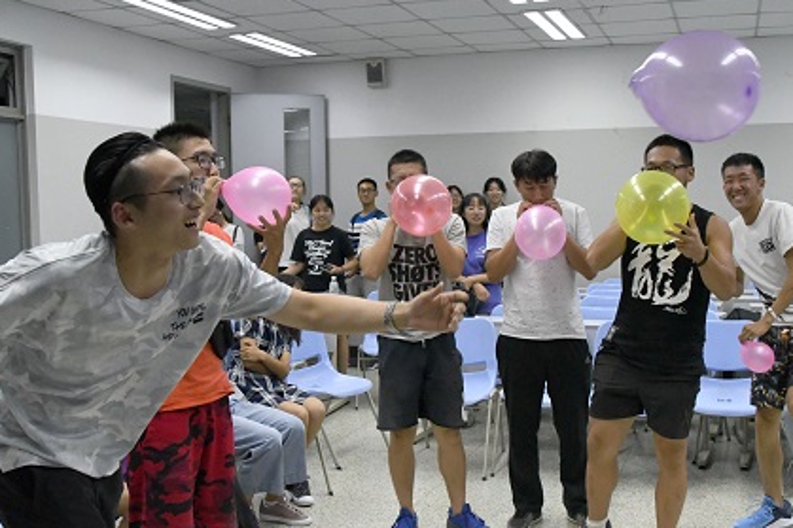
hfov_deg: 45.3
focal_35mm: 43
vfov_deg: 31.2
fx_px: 947
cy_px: 266
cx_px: 467
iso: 8000
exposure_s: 1/250
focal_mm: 24
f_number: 6.3
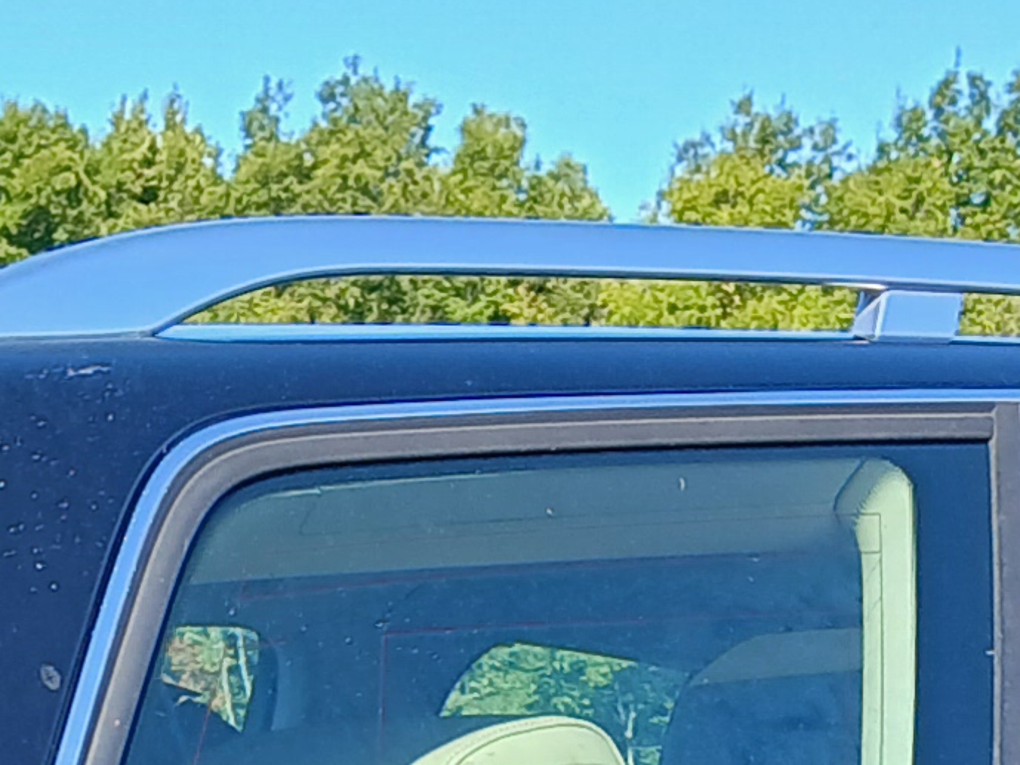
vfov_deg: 8.6
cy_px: 1959
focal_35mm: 154
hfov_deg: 12.8
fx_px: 4539
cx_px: 225
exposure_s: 1/177
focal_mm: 3.98
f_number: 1.8
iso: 20
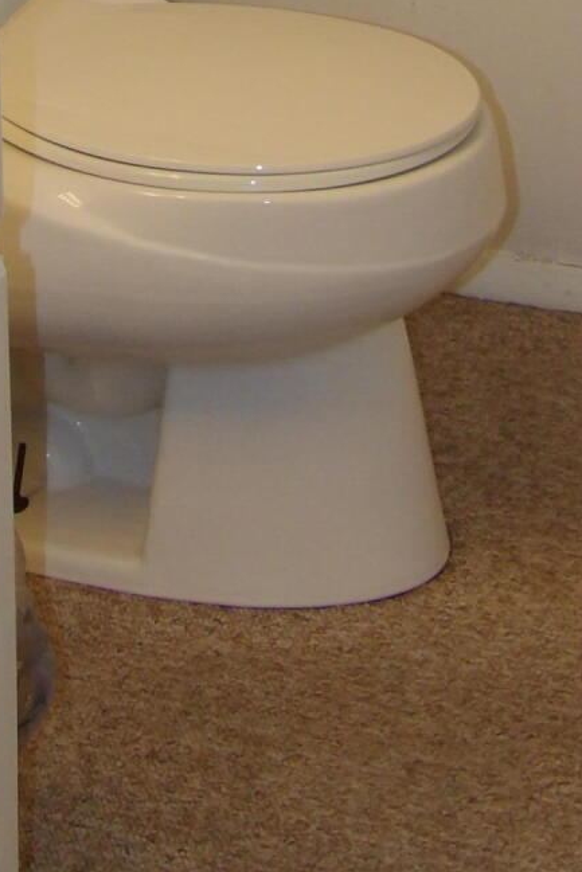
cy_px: -277
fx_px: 3029
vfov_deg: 15.6
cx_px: 216
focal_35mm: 125
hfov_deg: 11.0
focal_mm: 7
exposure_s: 1/33
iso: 200
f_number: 3.7
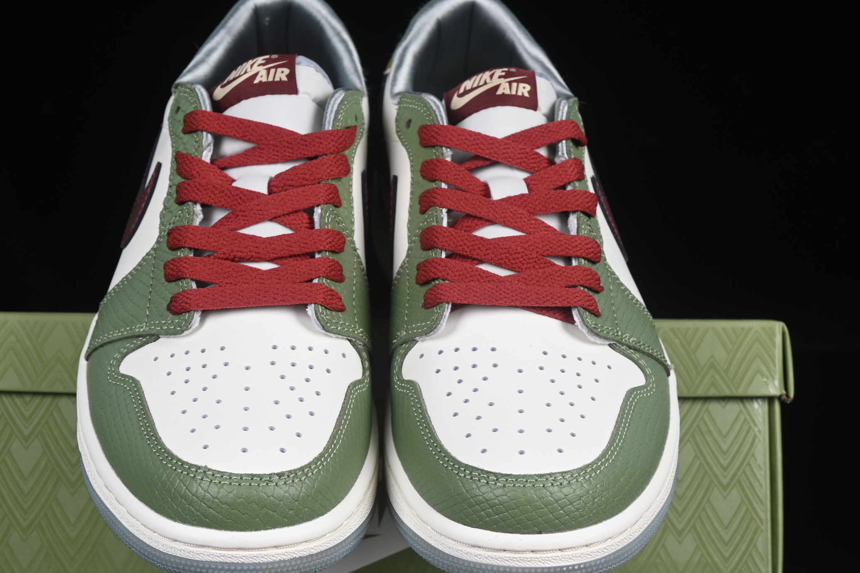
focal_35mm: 101
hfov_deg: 20.2
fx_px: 2413
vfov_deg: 13.5
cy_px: 353
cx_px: 362
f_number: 8
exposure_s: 1/80
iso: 160
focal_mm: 50
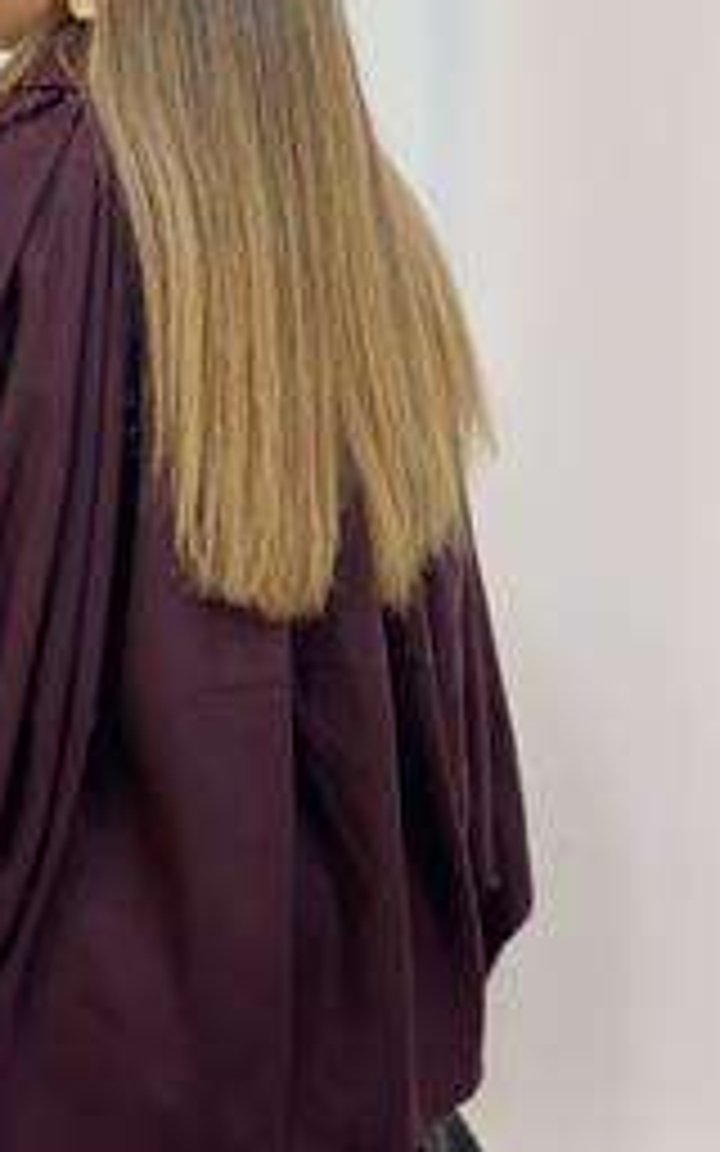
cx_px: 68
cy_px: 497
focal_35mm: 89
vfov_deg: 23.3
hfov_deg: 14.5
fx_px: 2794
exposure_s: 1/100
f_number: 2
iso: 100
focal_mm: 6
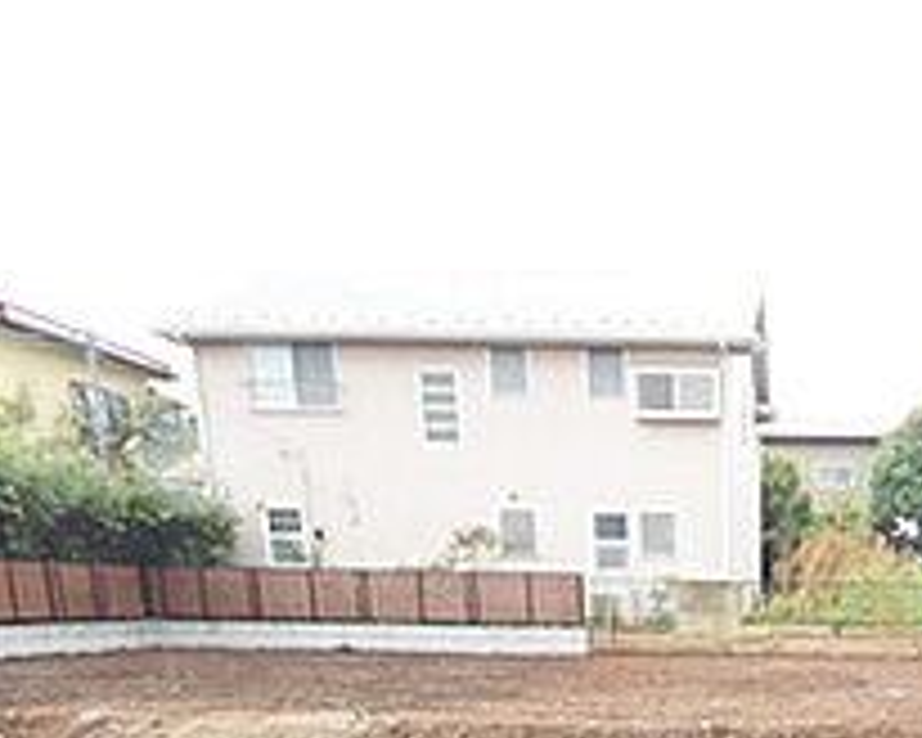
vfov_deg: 35.8
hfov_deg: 48.2
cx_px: 801
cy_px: 842
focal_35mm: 34
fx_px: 928
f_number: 5.6
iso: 400
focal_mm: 8
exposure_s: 1/125
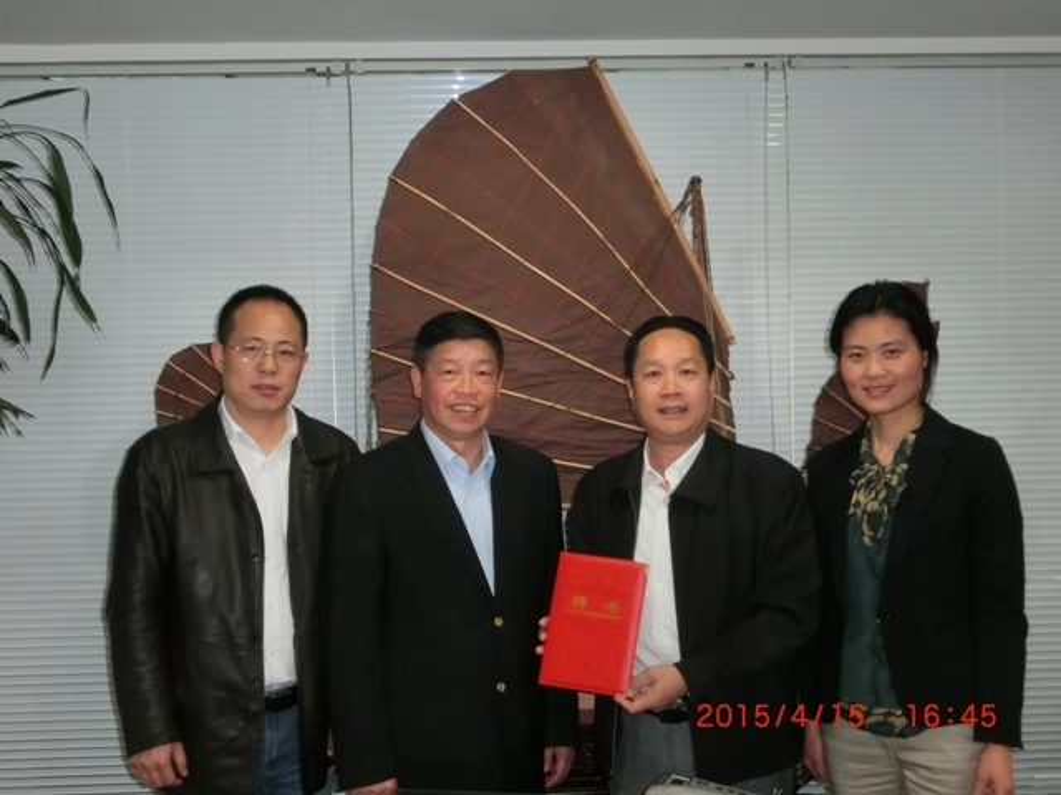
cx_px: 530
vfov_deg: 30.9
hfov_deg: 40.4
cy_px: 398
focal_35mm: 47
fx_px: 1441
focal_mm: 8.29
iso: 400
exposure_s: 1/30
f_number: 4.2
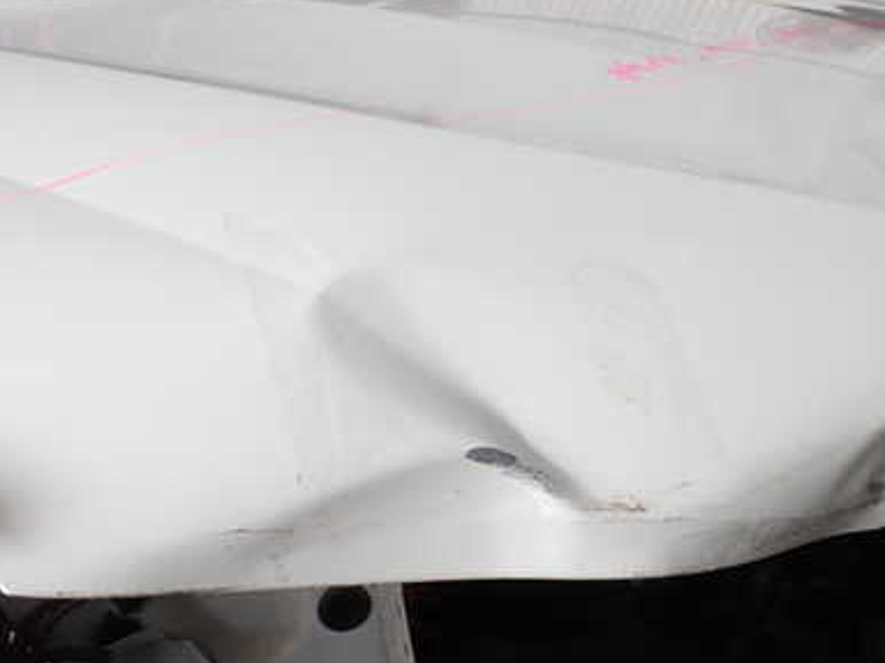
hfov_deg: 39.3
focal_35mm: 47
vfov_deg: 30.8
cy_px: 381
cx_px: 672
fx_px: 1201
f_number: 3.2
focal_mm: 5.4
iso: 100
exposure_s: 1/125
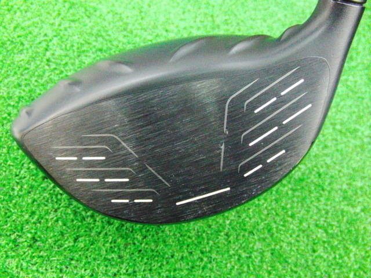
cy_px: 139
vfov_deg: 38.7
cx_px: 186
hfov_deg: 50.1
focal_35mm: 37
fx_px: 397
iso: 3200
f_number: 3.6
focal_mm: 6.42
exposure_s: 1/60
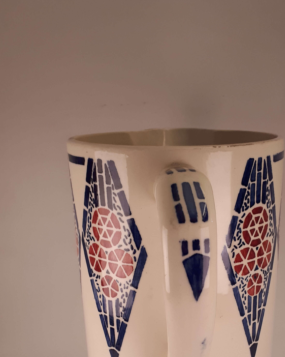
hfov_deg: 34.0
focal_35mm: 44
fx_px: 464
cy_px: 288
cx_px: 176
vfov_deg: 40.2
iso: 64
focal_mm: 3.6
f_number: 1.9
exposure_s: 1/50
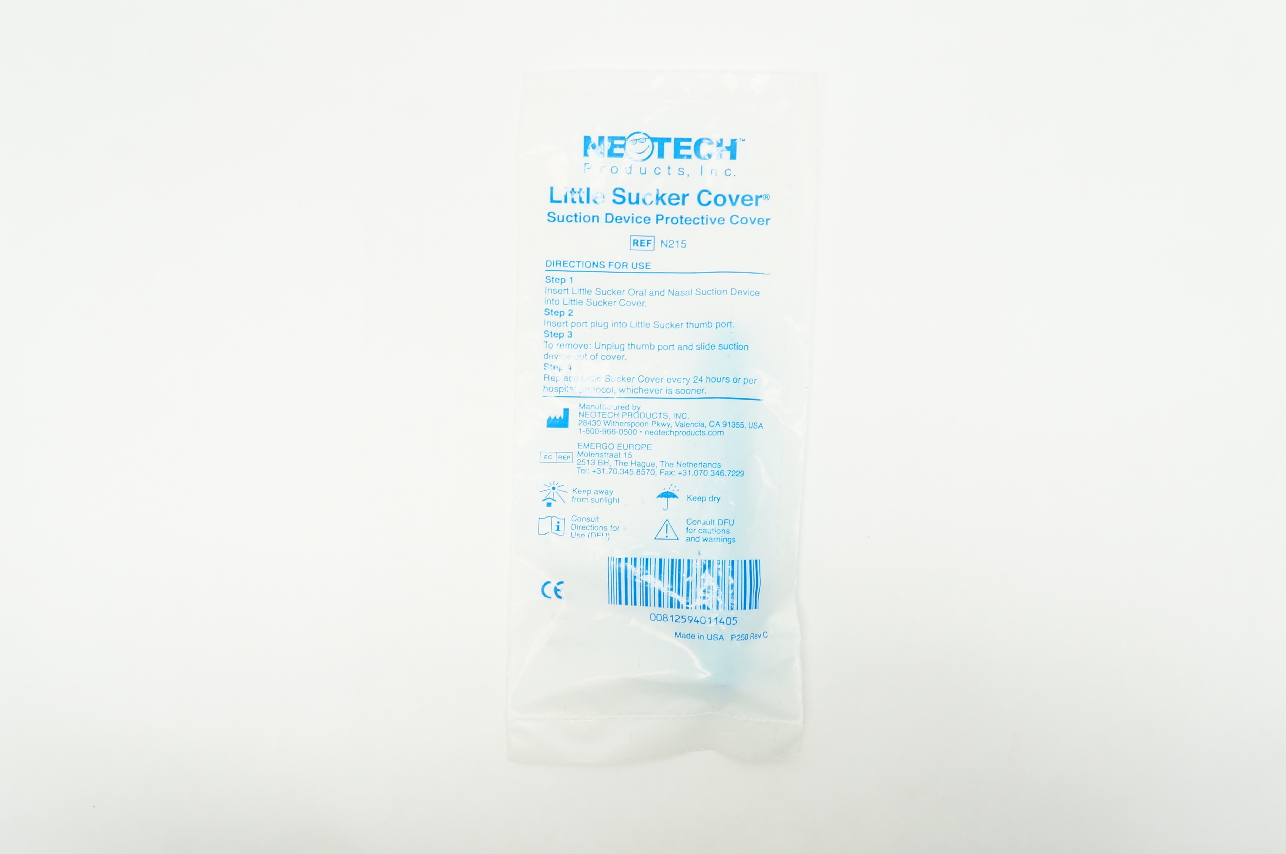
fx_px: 1178
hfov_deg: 57.3
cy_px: 427
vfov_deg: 39.9
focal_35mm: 33
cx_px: 643
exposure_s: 1/30
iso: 400
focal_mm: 22
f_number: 7.1
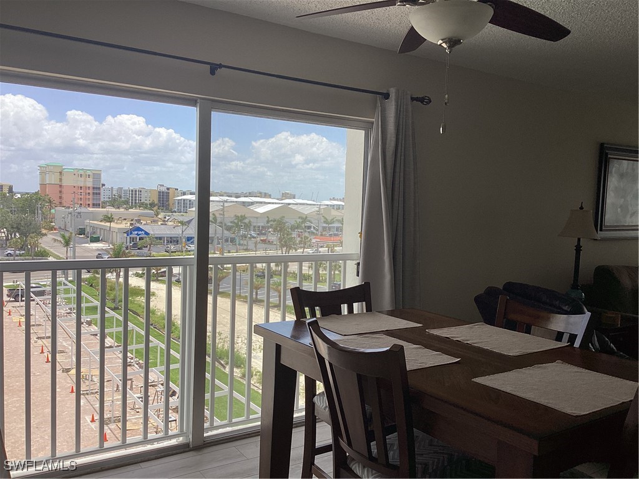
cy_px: 240
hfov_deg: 58.4
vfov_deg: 45.4
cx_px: 320
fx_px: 572
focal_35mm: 31
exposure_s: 1/295
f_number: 2.4
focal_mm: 3.3
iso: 25
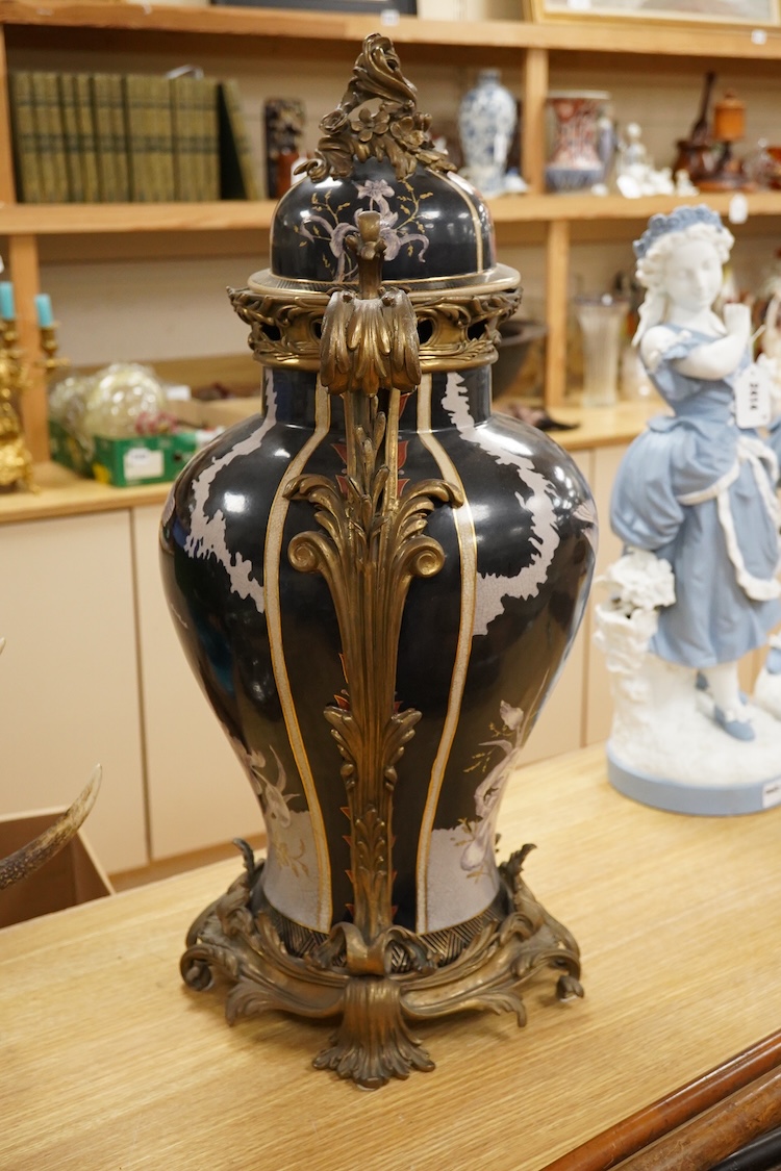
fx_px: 1464
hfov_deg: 29.9
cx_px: 390
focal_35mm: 45
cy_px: 586
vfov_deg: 43.6
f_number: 8
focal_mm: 30
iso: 2500
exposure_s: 1/160
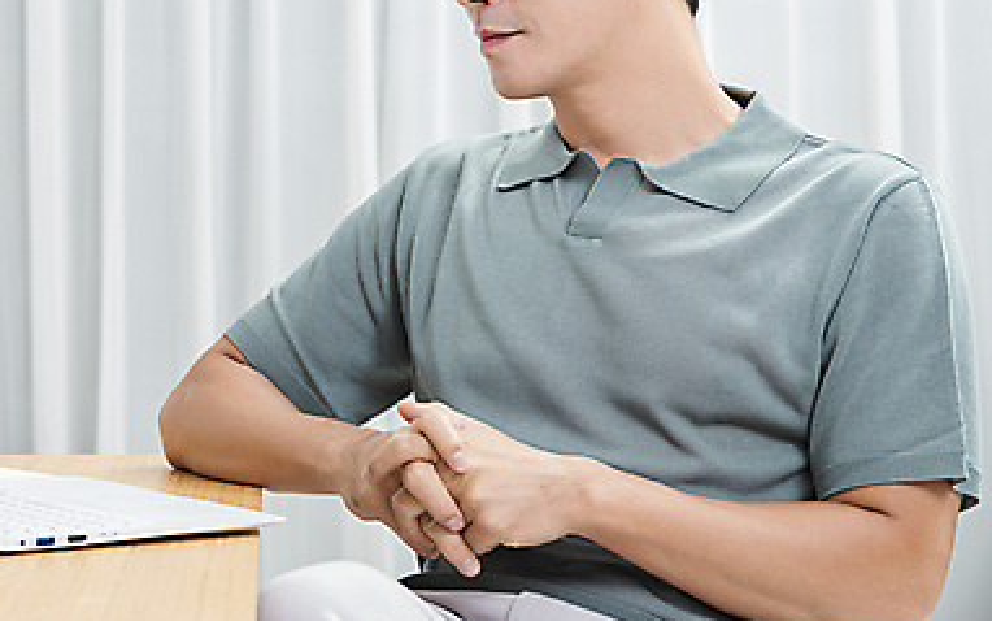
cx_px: 239
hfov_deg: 21.4
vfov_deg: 13.6
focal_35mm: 96
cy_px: 133
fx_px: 2596
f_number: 5.6
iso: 100
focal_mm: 60
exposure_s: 1/80
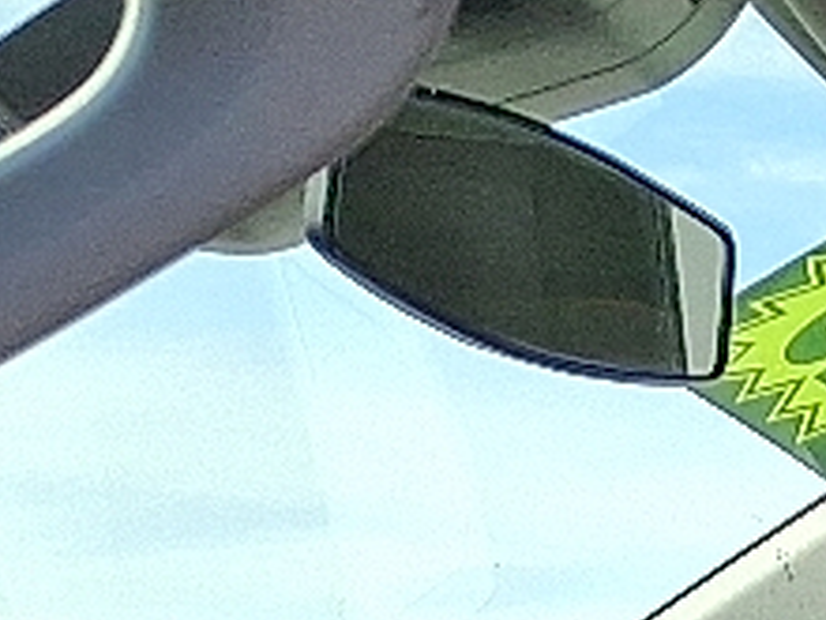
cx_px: 1836
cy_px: 2025
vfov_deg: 7.1
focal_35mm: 182
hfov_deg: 9.8
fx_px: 4343
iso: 30
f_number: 1.8
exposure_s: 1/714
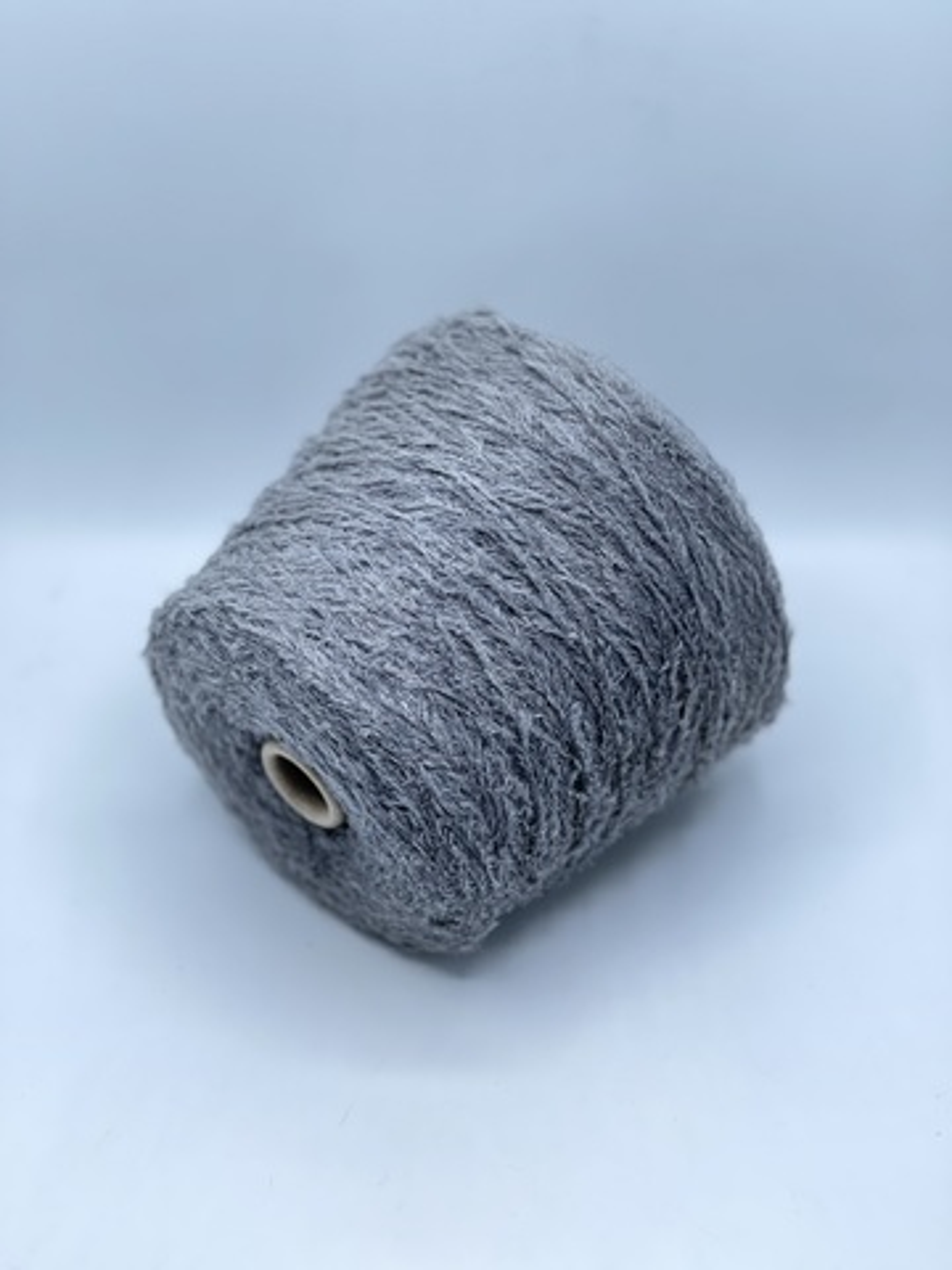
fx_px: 2347
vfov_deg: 30.3
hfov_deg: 22.9
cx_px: 476
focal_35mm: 64
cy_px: 635
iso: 20
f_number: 2.2
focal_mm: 7.5
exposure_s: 1/131
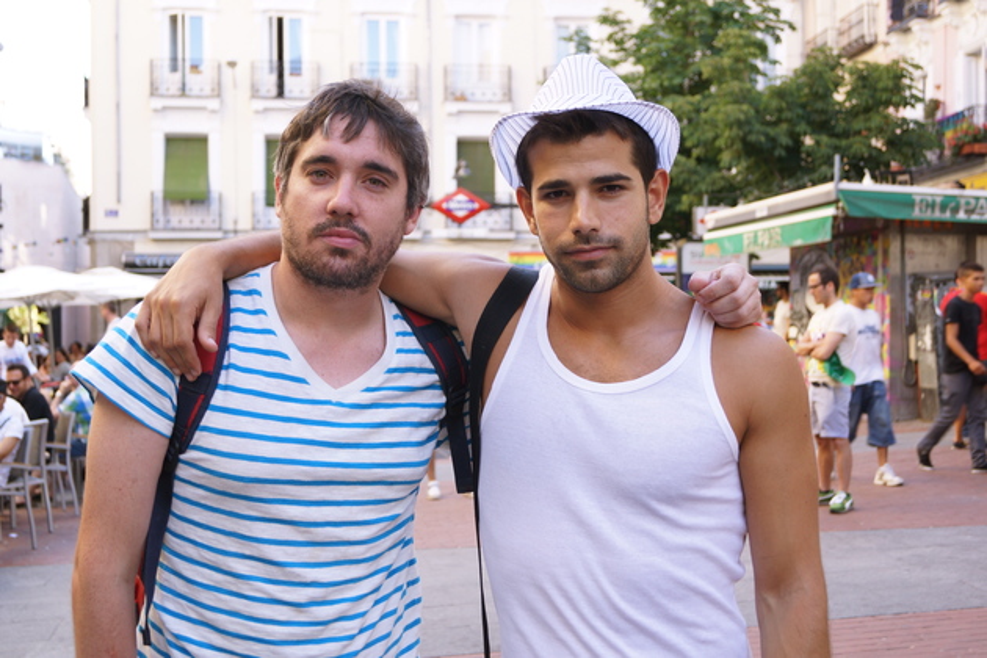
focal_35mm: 52
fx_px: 1439
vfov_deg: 25.8
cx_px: 494
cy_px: 329
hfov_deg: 37.9
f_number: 4.5
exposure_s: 1/40
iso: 100
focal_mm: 35
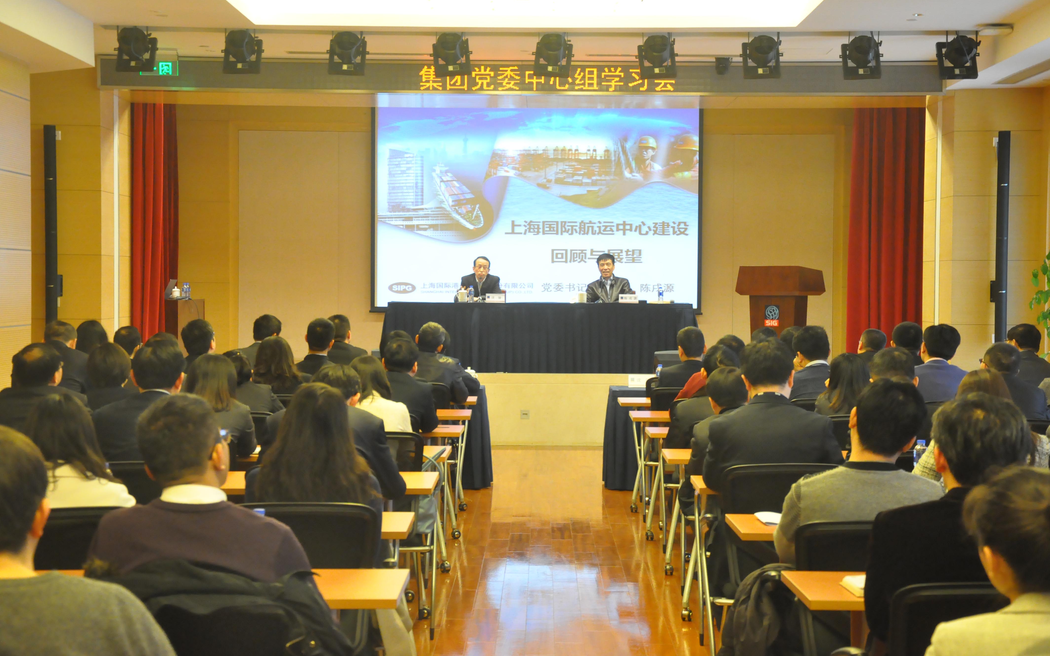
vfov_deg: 17.6
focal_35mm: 74
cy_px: 311
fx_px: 2117
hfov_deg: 27.8
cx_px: 530
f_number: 6.3
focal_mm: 48
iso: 2500
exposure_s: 1/40
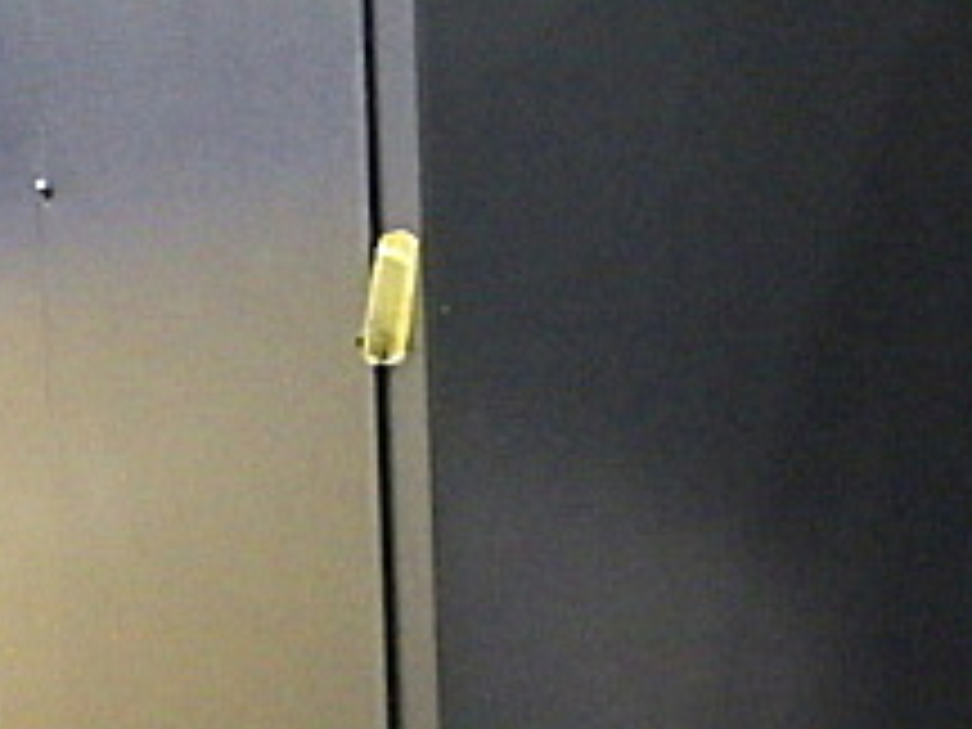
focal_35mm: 83
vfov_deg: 16.5
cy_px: -297
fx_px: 2331
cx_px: 1242
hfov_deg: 21.4
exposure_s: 1/20
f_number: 3.5
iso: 1600
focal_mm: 5
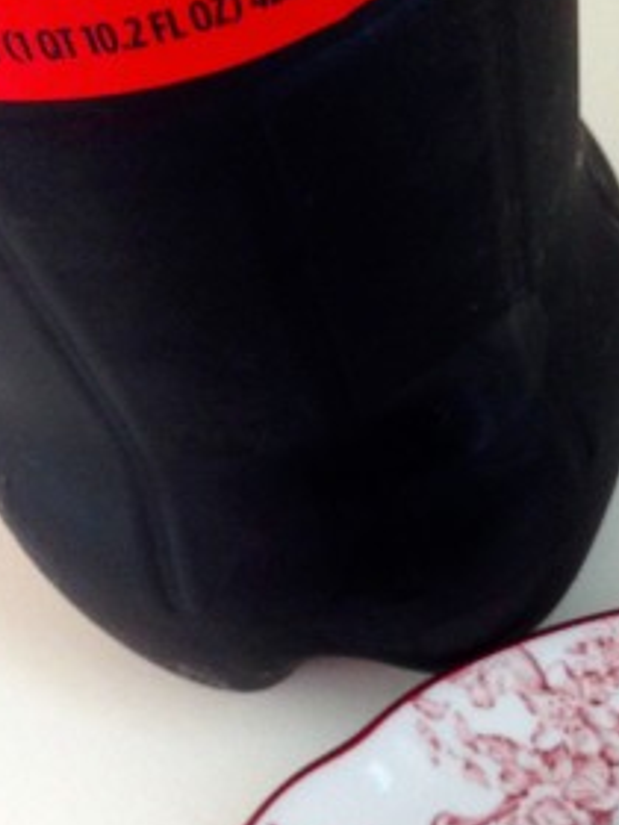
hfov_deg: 13.2
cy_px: 715
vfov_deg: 17.7
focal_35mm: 110
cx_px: 707
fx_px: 2623
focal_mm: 4.12
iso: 80
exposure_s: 1/20
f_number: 2.4
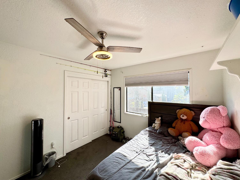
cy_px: 90
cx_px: 120
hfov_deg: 102.1
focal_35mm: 14
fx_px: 97
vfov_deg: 85.7
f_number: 2.2
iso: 40
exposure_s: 1/195
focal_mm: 2.22
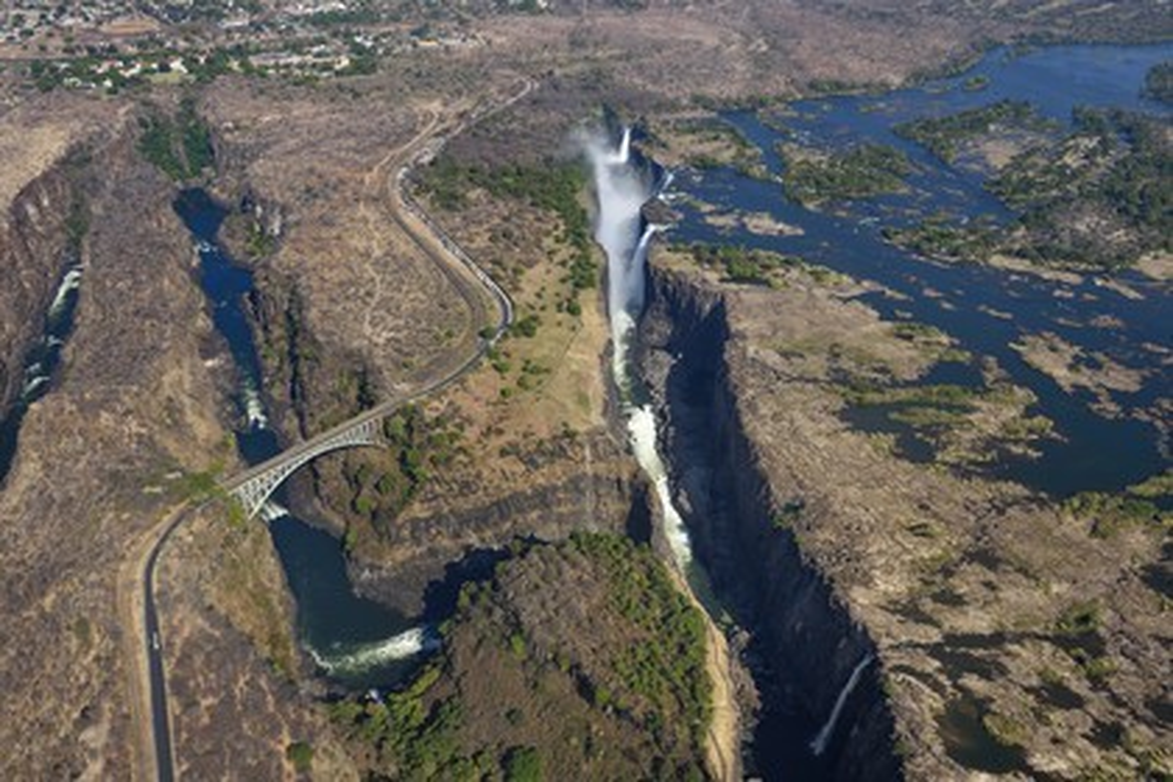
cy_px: 391
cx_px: 586
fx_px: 1043
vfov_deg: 41.1
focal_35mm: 32
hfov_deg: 58.7
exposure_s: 1/1000
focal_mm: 32
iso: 400
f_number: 8
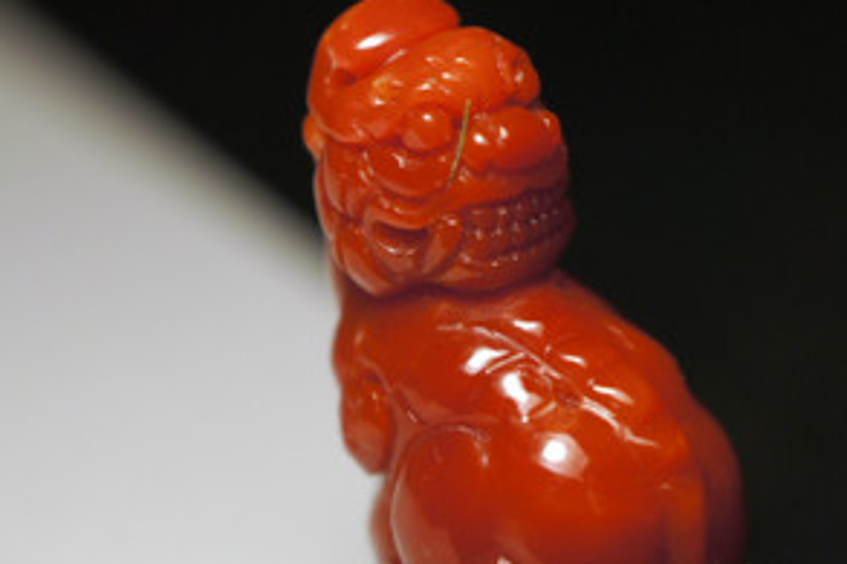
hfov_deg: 17.8
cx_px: 535
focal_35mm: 115
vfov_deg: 11.9
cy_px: 311
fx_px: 2704
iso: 200
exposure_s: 1/100
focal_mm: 30
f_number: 3.5
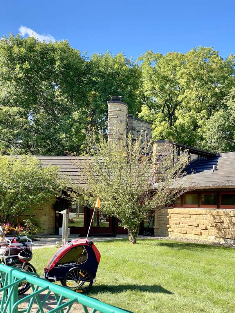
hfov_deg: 28.0
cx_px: 118
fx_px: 471
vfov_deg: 36.8
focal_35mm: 52
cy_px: 156
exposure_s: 1/799
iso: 20
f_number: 2
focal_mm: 6
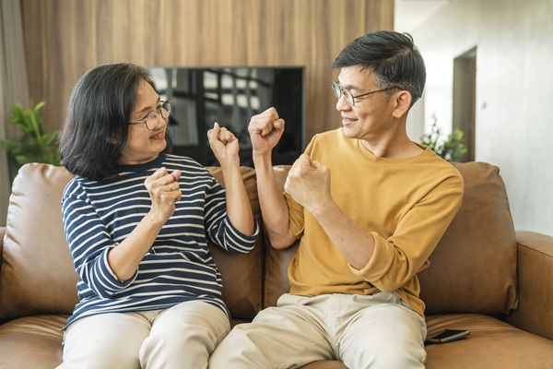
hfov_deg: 47.4
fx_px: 630
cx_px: 276
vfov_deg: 32.6
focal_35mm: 41
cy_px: 184
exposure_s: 1/250
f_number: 2.8
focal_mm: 41
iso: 400
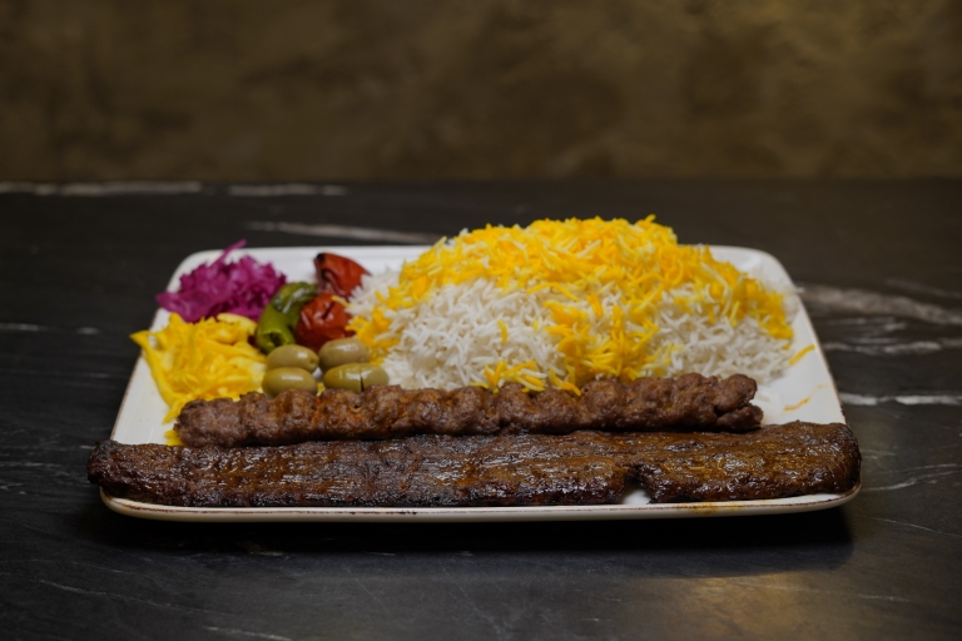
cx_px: 481
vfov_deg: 27.0
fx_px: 1336
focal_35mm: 50
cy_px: 320
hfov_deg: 39.6
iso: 160
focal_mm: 50
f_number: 3.5
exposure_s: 1/100
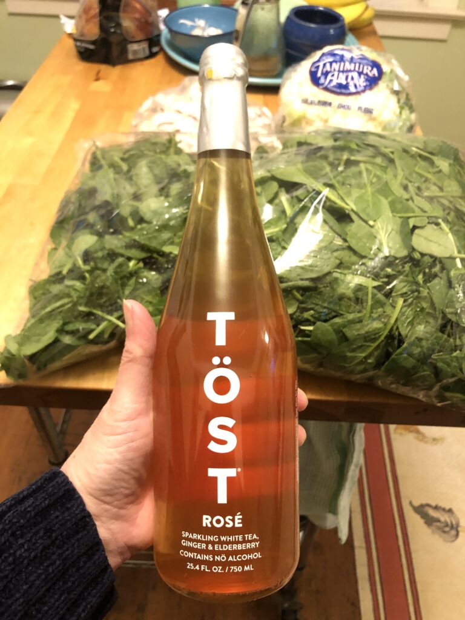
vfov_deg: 63.4
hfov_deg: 49.7
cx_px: 232
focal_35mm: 28
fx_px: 502
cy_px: 310
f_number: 1.8
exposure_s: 1/4
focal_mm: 3.99
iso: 100
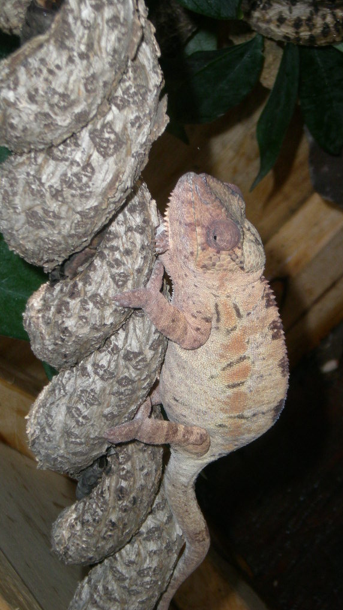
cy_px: 304
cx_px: 225
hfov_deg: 9.7
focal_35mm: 125
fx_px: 2021
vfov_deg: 17.2
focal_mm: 18.9
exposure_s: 1/120
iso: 116
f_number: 8.5
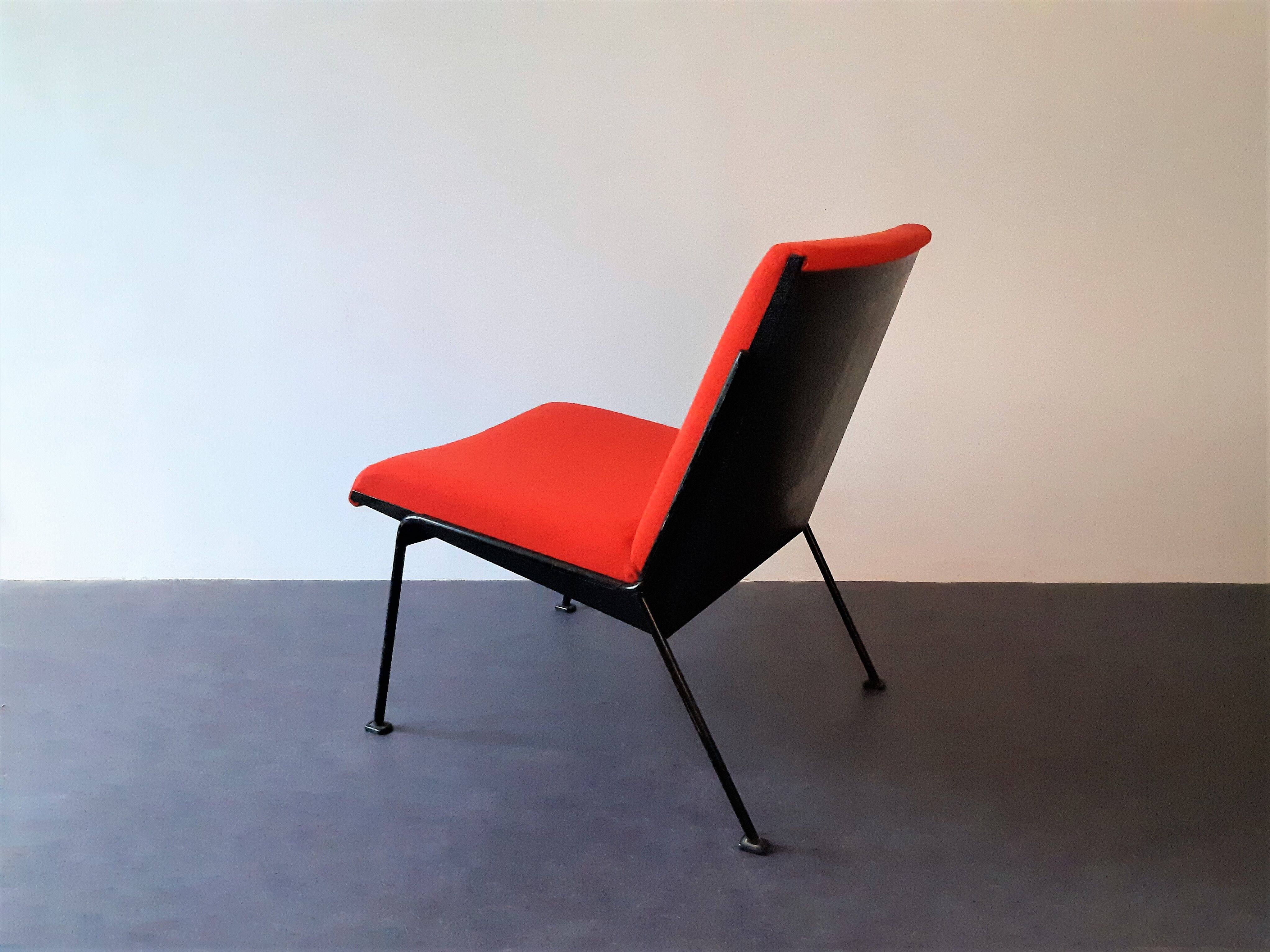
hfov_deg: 67.3
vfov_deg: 53.1
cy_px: 476
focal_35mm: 26
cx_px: 635
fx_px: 954
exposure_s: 1/392
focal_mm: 3.93
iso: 800
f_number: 1.7
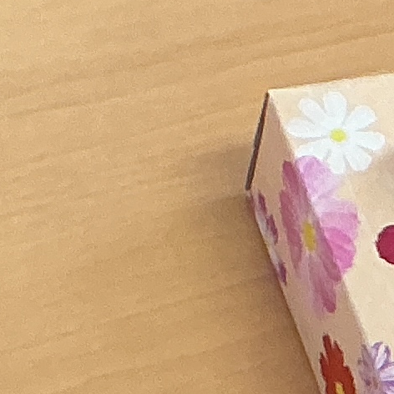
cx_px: -273
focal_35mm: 219
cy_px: -793
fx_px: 2820
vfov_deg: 7.1
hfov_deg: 7.8
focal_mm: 3
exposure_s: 1/50
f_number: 1.8
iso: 40
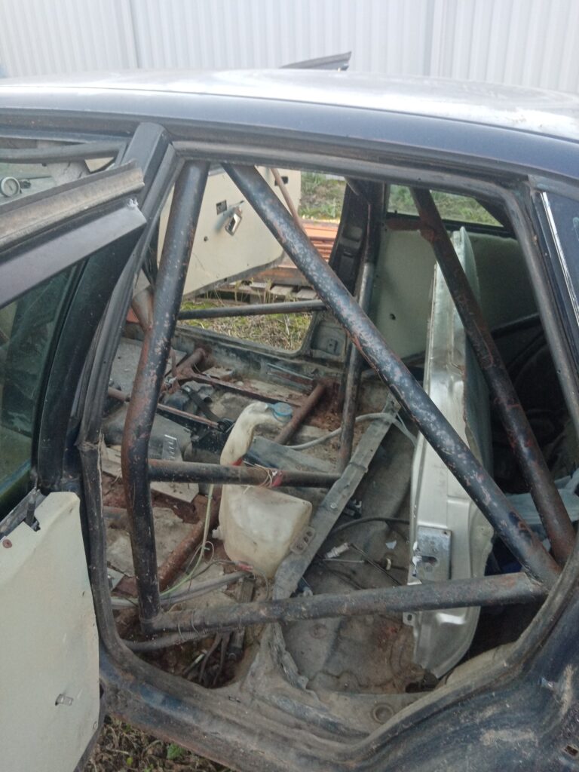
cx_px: 290
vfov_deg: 67.3
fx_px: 580
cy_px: 386
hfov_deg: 53.1
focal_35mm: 26
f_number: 1.8
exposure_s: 1/100
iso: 178
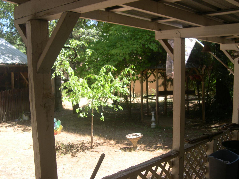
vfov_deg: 37.7
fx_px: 262
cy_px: 90
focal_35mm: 38
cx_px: 120
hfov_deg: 49.0
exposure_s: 1/170
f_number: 2.8
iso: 100
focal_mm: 8
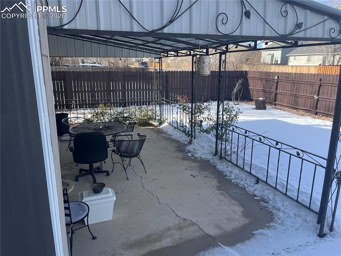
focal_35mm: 26
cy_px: 128
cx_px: 170
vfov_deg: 53.0
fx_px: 256
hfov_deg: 67.3
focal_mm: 5.1
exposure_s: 1/1372
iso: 50
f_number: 1.6
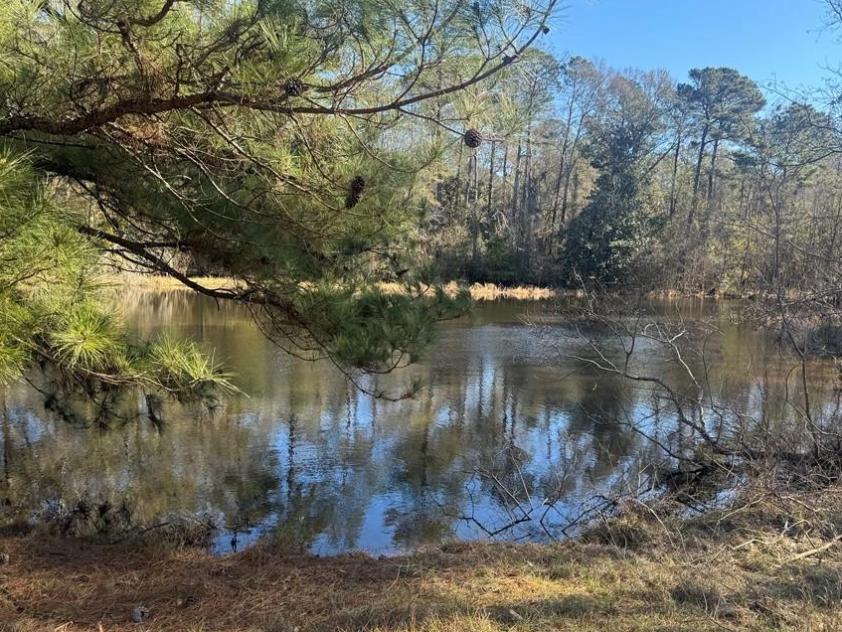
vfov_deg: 48.2
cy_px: 339
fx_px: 706
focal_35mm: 29
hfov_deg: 61.6
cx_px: 440
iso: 80
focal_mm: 6.86
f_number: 1.78
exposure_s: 1/562
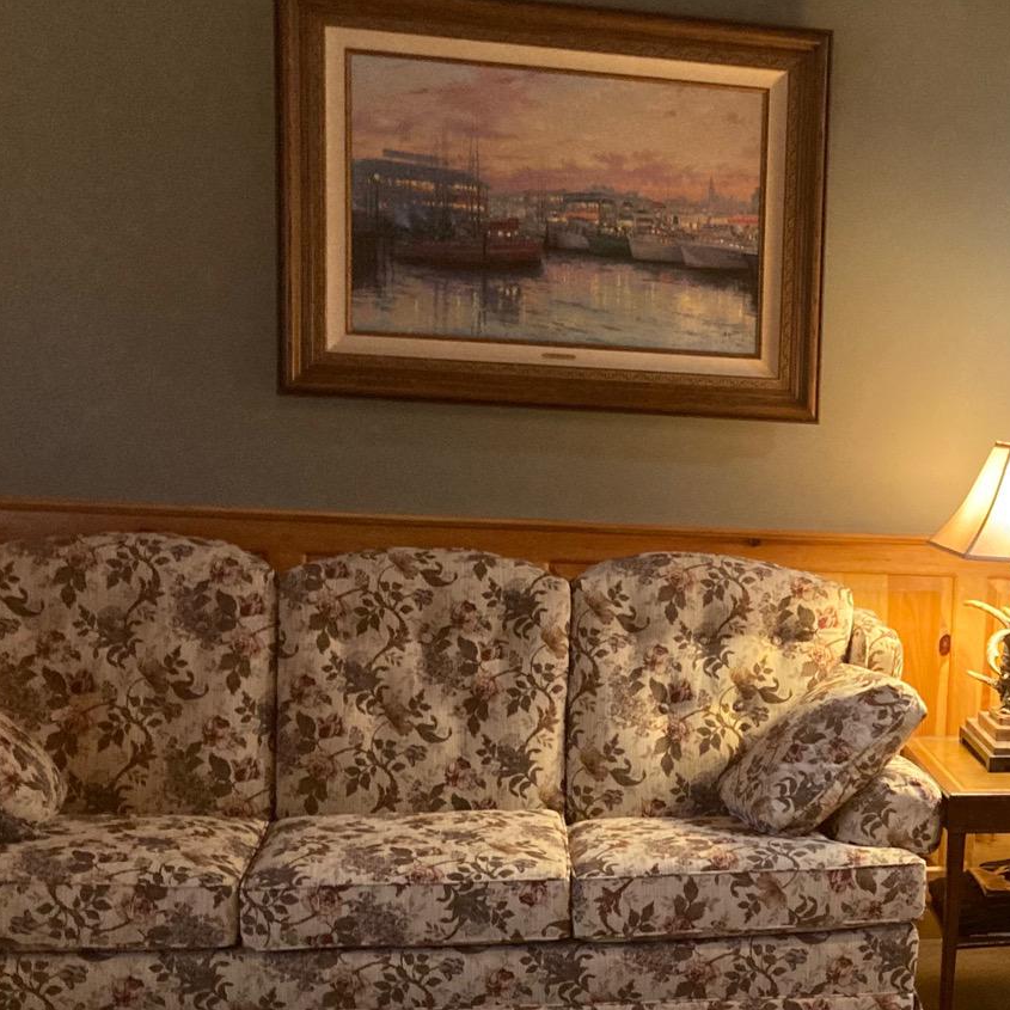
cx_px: 1083
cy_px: 705
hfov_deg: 26.6
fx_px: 1981
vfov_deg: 28.3
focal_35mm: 60
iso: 400
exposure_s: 1/30
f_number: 1.8
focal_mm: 3.99
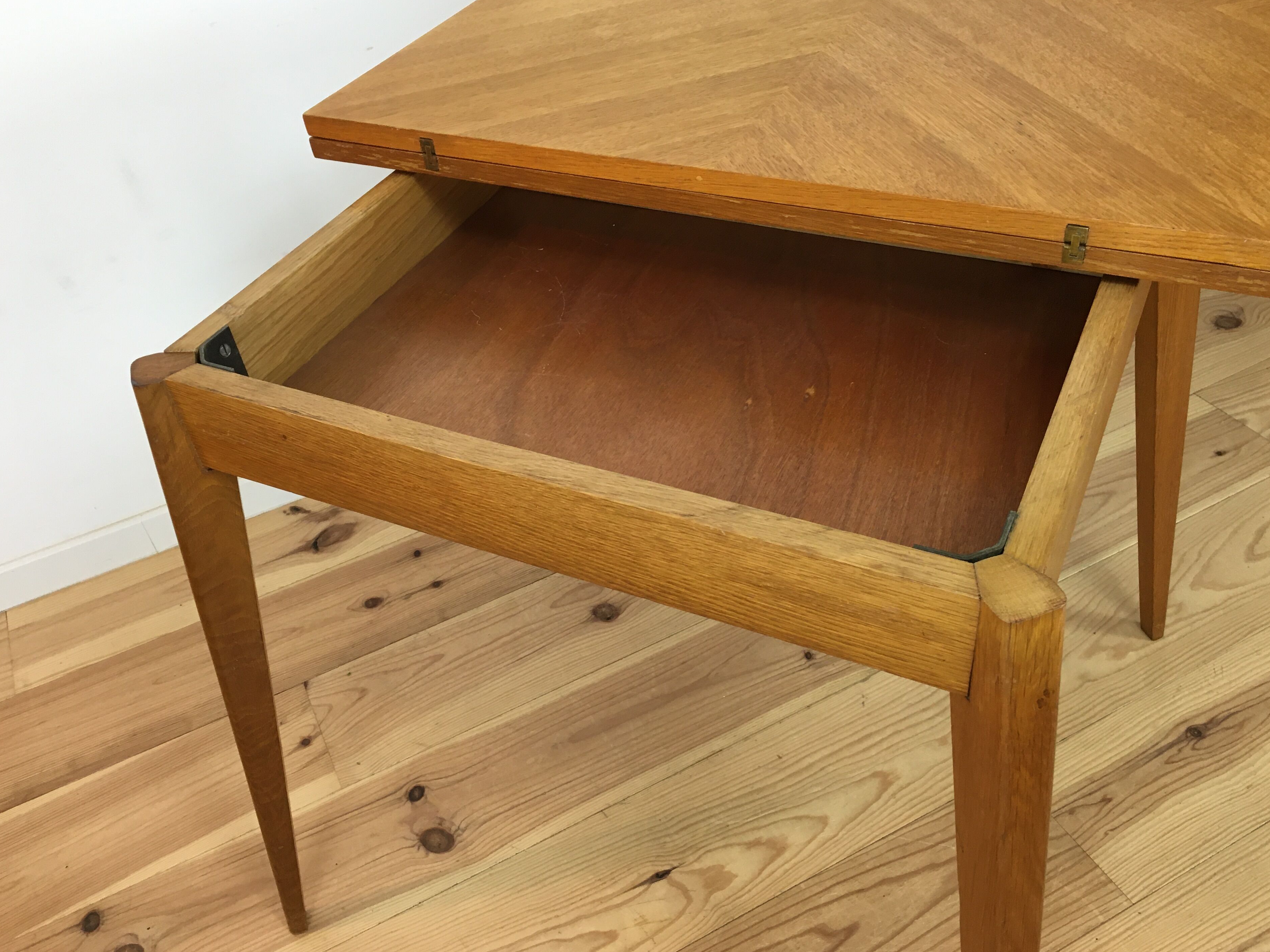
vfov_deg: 45.4
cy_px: 474
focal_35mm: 31
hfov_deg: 58.4
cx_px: 639
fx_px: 1137
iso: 50
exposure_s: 1/33
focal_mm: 4.15
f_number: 2.2
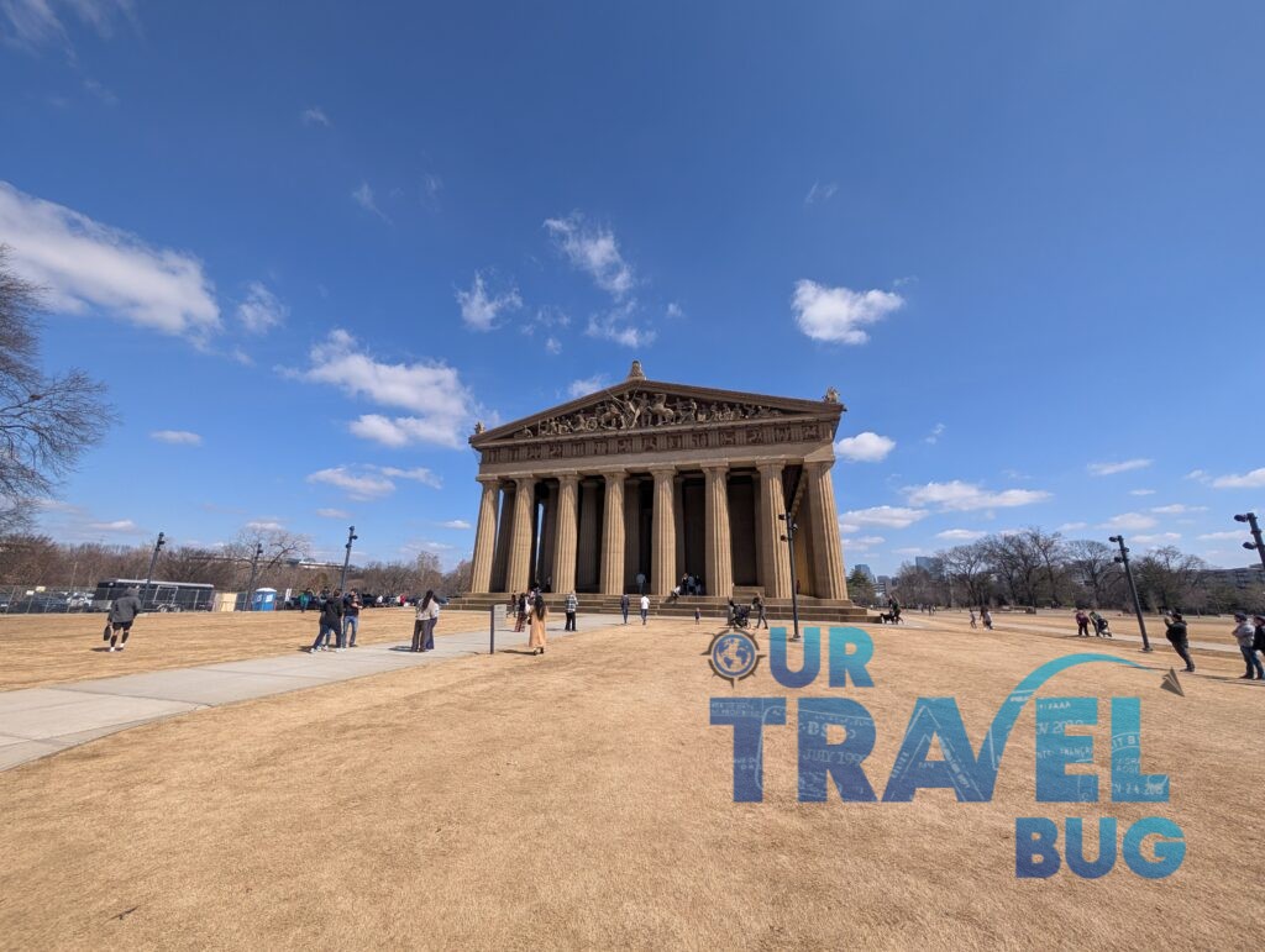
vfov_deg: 94.6
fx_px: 439
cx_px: 632
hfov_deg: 110.5
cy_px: 476
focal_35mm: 12
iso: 57
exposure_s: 1/3257
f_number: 1.7
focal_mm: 2.02
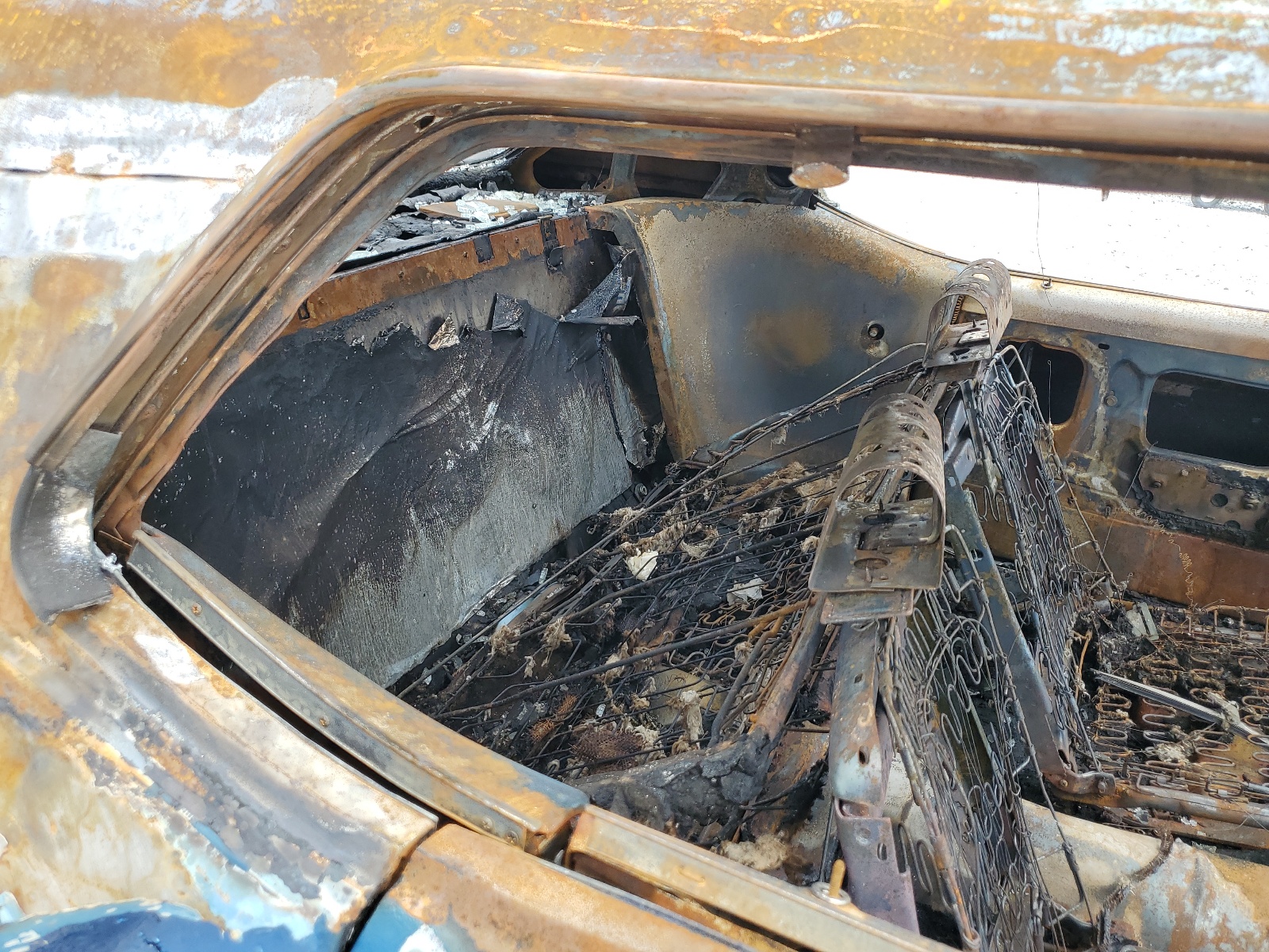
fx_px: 953
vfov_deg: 53.1
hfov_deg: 67.3
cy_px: 476
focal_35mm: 26
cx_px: 634
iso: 50
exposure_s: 1/500
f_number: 1.5
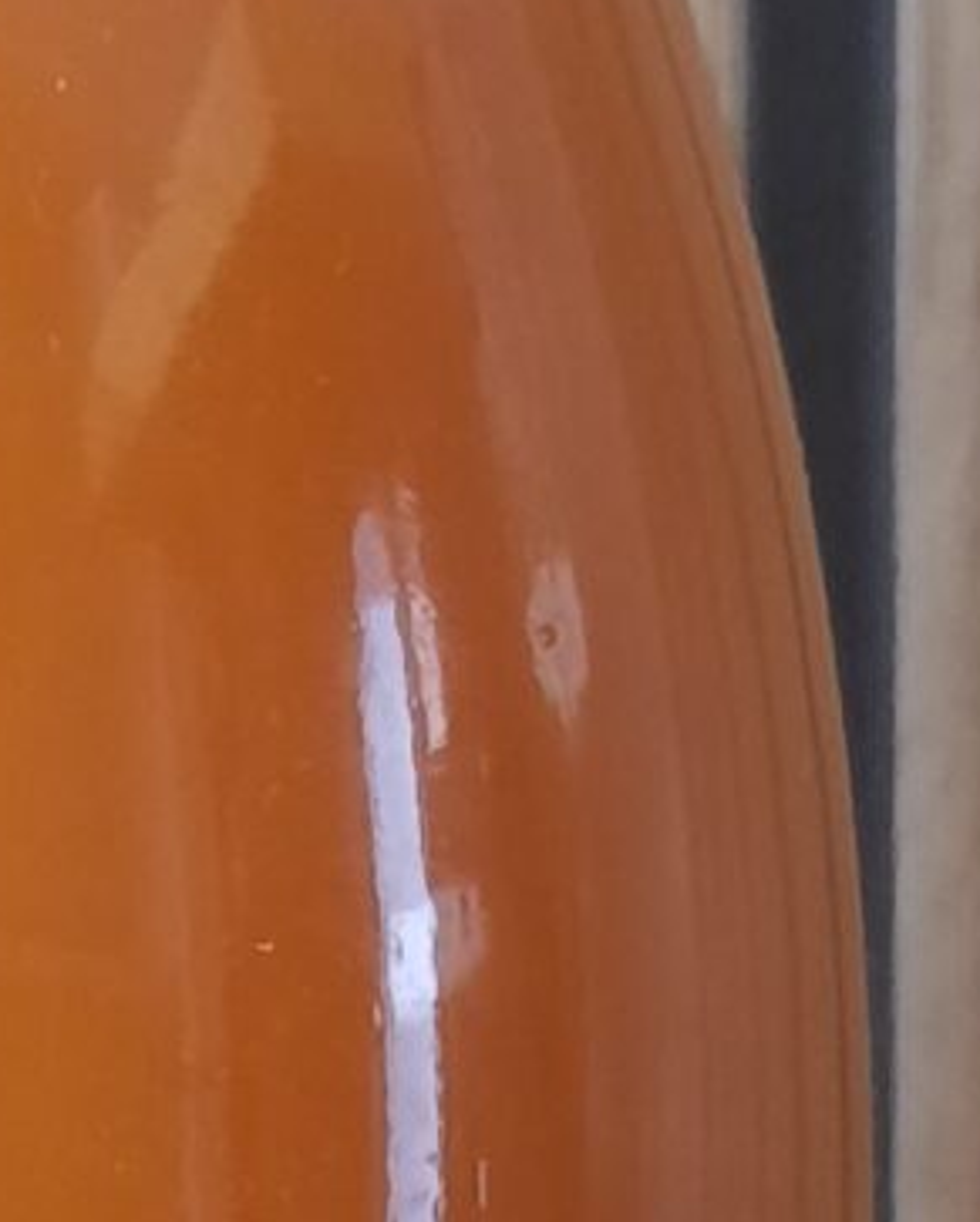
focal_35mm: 172
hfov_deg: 8.9
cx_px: -209
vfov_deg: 11.0
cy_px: 1471
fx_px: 6228
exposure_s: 1/25
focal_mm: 4.6
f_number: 2
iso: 400
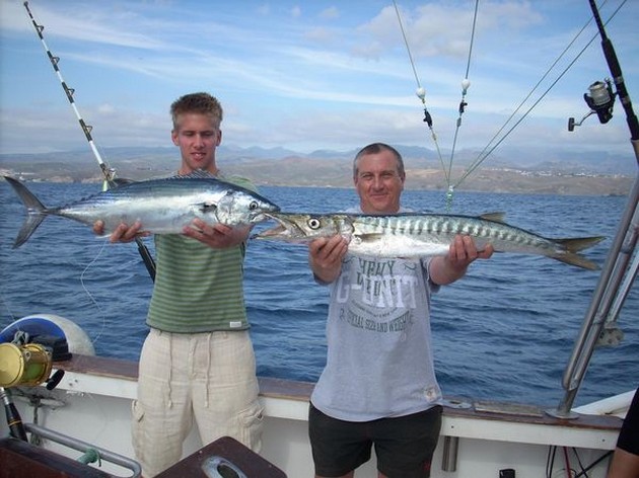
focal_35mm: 37
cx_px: 320
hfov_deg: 50.2
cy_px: 239
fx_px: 683
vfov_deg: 38.6
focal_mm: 6.2
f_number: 5.6
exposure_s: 1/250
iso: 64
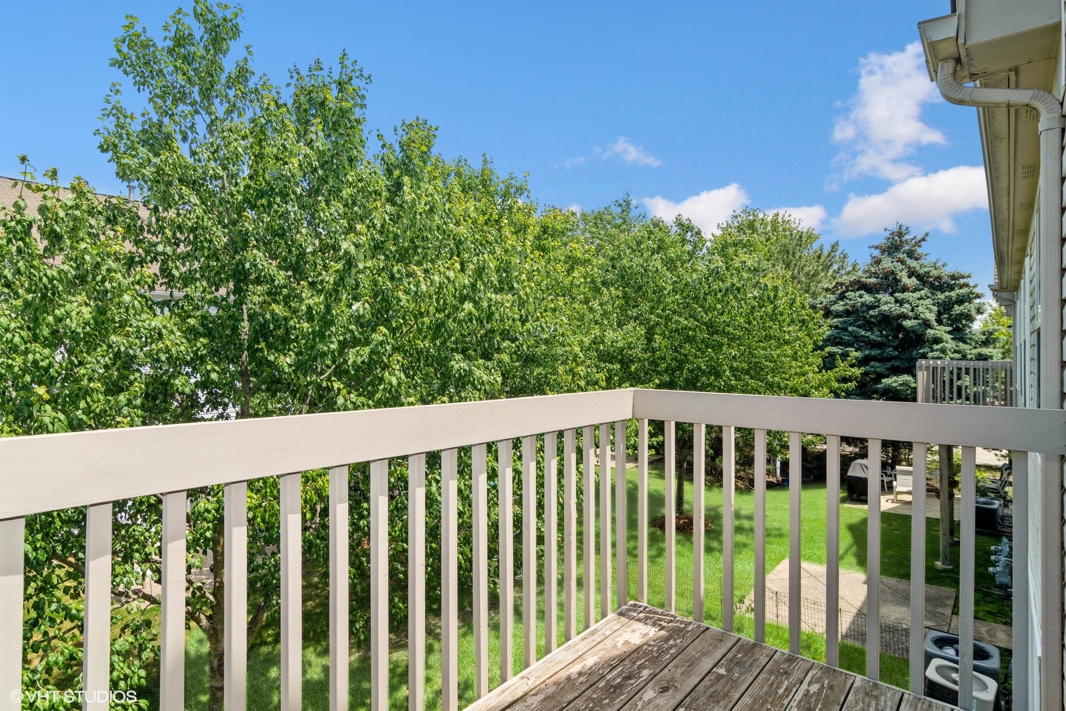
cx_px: 533
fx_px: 533
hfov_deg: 90.0
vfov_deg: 67.4
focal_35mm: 18
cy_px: 356
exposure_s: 1/125
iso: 100
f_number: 9
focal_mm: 12
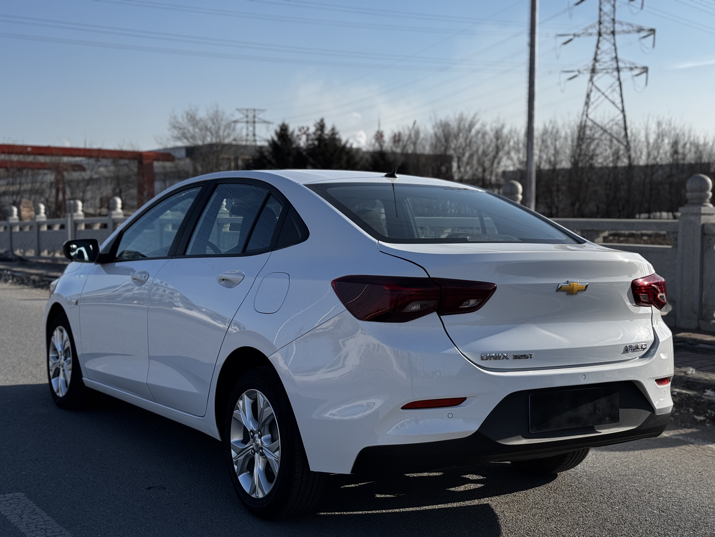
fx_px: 991
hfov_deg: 39.7
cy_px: 268
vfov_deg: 30.3
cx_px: 358
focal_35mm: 48
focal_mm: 6.76
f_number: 1.78
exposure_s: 1/4608
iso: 64
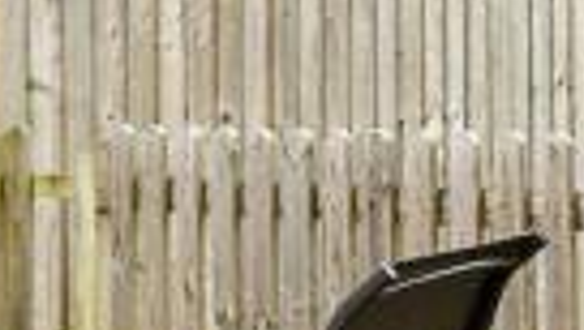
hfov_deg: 14.0
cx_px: 1310
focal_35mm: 118
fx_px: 1830
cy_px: 75
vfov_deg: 10.3
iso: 160
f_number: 8
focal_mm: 10
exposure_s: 1/60
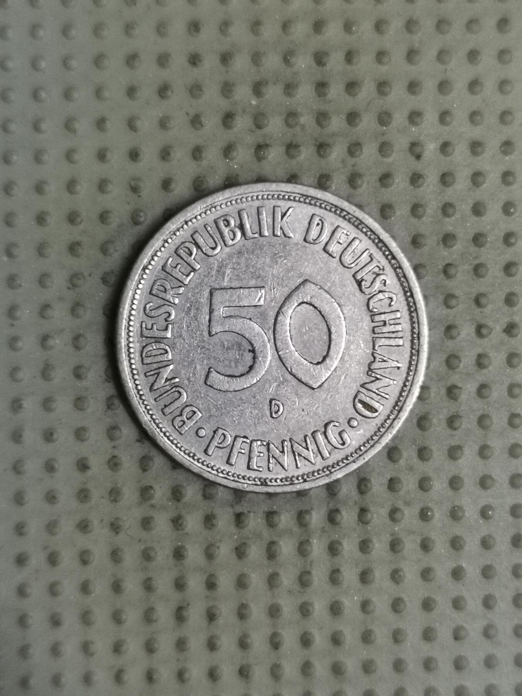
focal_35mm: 52
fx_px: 1046
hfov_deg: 28.0
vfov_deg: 36.8
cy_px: 348
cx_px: 261
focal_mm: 4.75
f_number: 1.8
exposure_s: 1/25.7
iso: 400
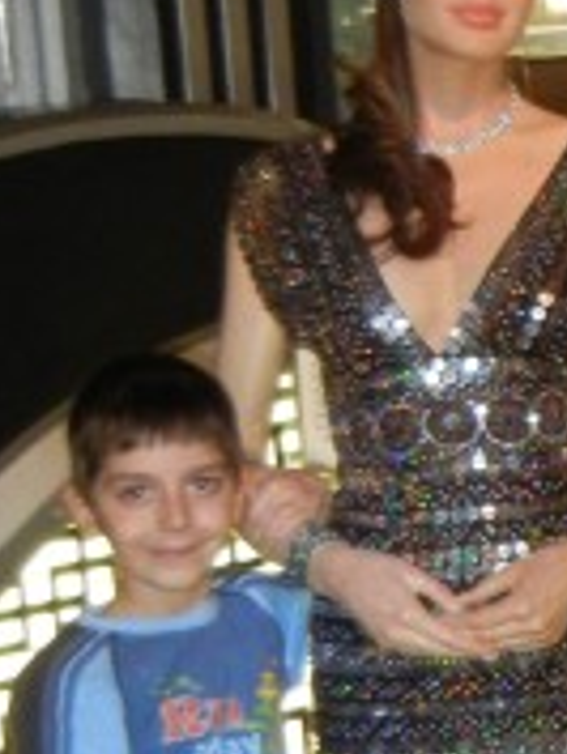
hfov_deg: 11.0
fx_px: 2836
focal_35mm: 130
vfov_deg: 15.1
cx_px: 853
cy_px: 494
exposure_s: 1/17.1
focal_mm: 5.4
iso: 400
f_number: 3.5
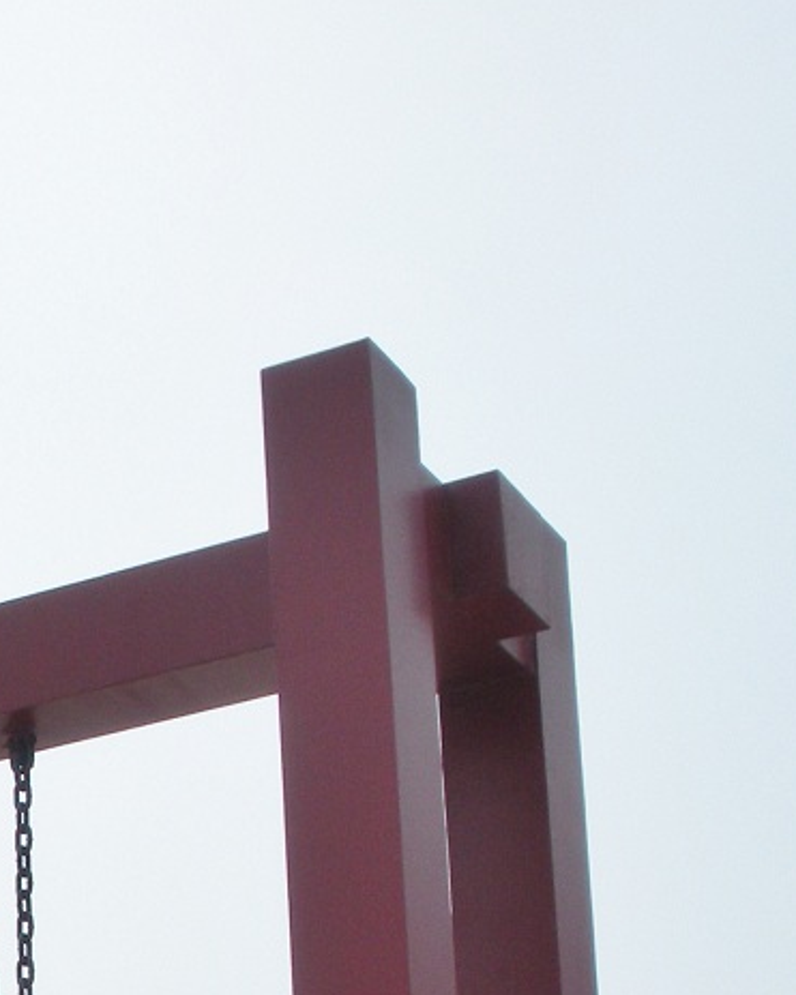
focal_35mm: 101
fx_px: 2975
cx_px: -264
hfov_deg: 14.5
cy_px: 1406
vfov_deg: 17.4
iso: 64
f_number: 5.6
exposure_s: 1/567
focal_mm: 6.3
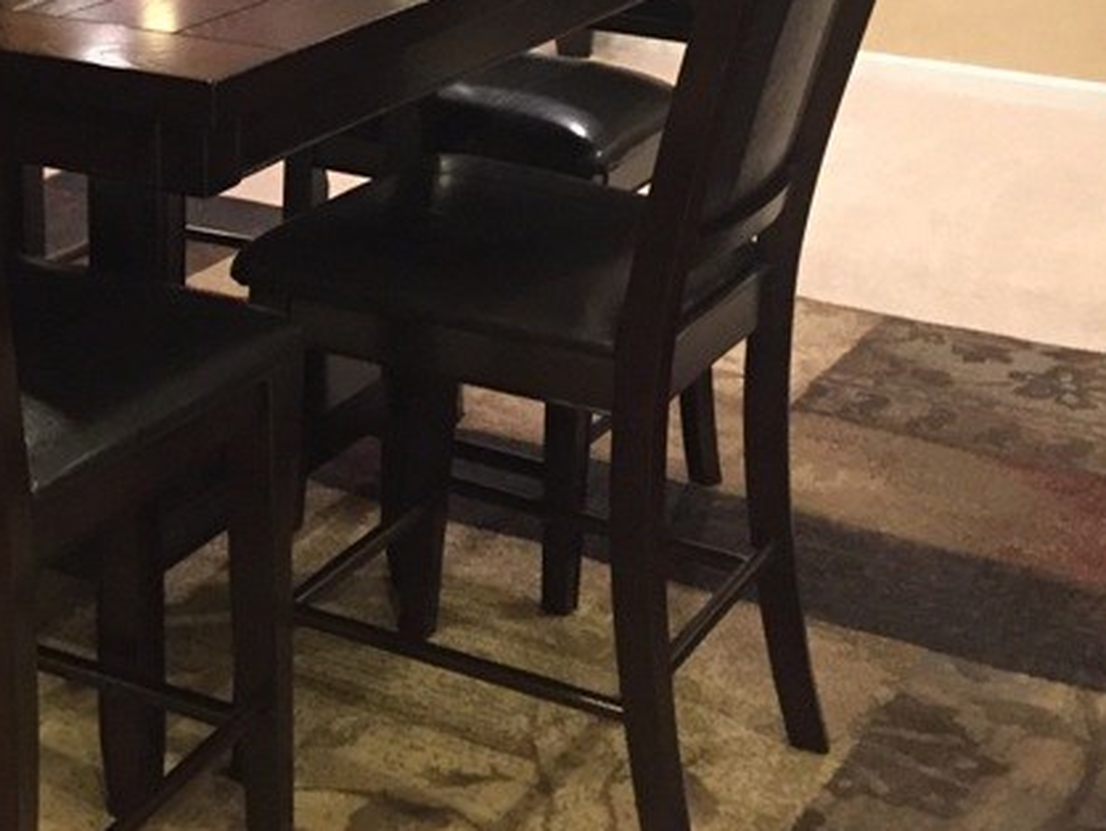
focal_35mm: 71
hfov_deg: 26.7
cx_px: 167
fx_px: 2270
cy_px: 29
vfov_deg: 20.2
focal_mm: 4.15
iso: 250
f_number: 2.2
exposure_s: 1/15
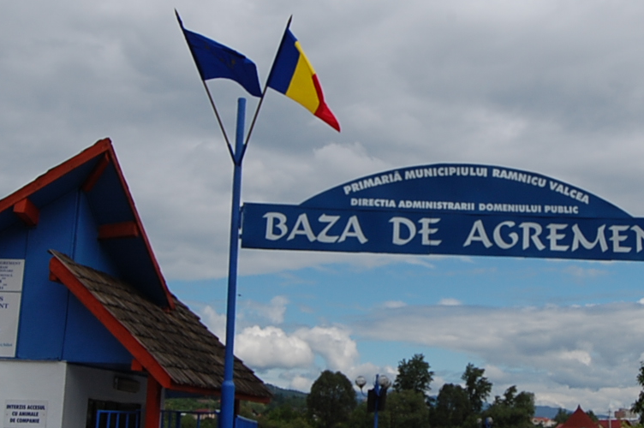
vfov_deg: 25.0
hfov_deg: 36.3
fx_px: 965
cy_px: 175
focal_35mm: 54
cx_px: 460
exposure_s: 1/500
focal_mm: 18
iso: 200
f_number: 11
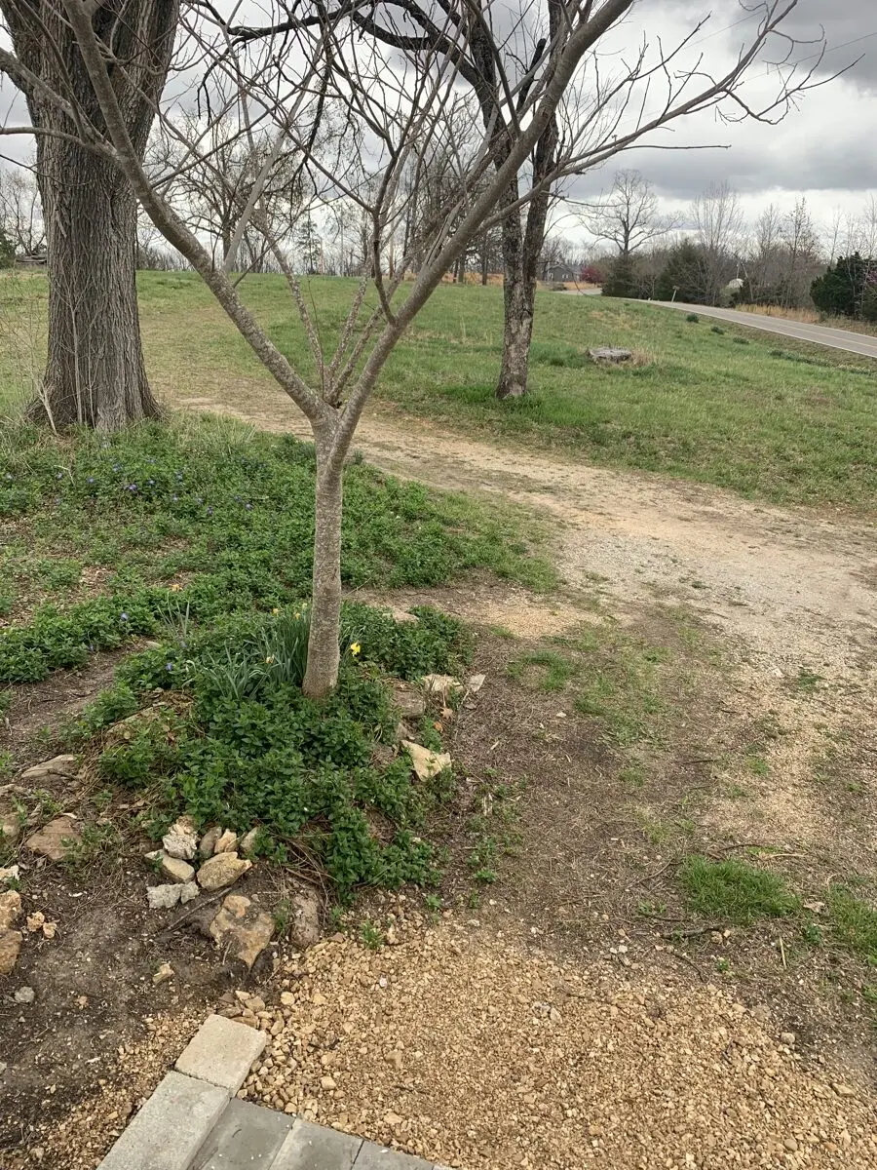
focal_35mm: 26
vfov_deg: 67.3
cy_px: 585
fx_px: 878
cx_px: 438
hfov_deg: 53.1
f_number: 1.8
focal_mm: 4.25
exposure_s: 1/302
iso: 25
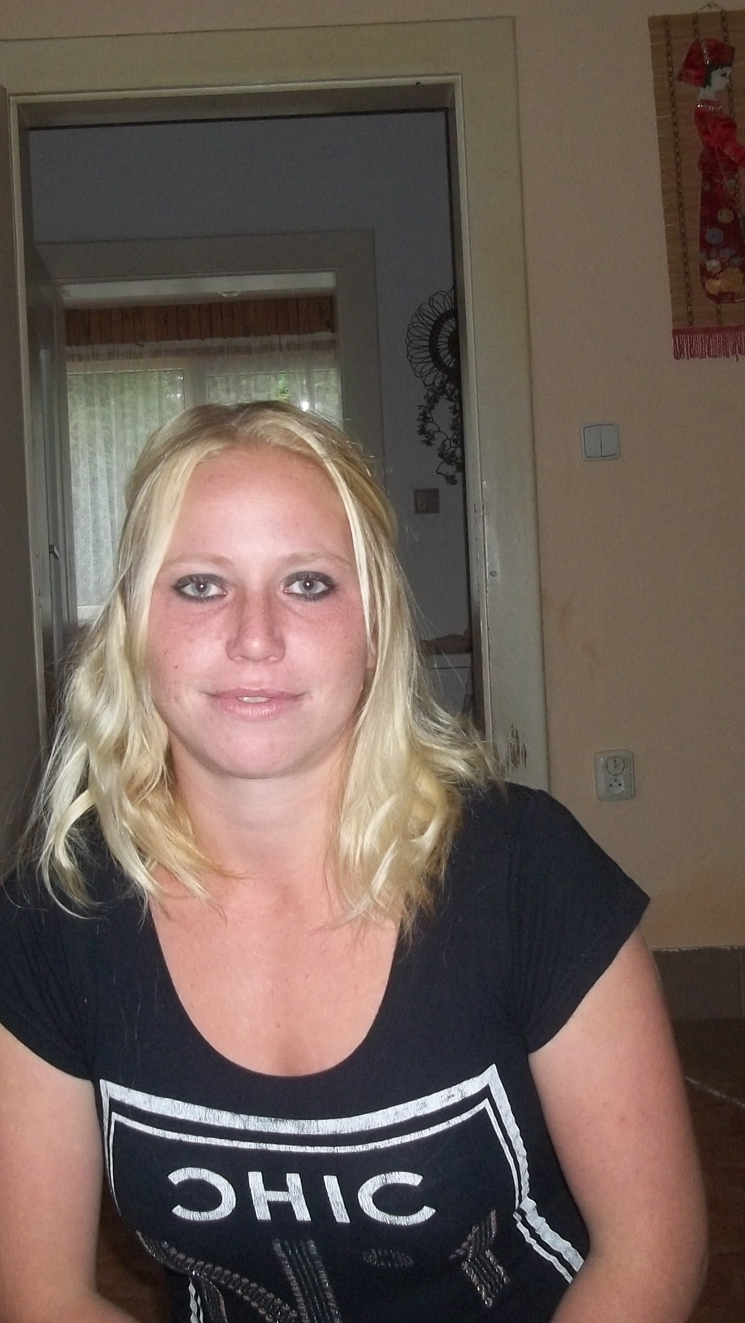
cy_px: 666
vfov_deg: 43.7
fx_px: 1650
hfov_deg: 25.4
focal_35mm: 47
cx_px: 291
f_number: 2.9
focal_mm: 5.7
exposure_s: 1/30
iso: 160
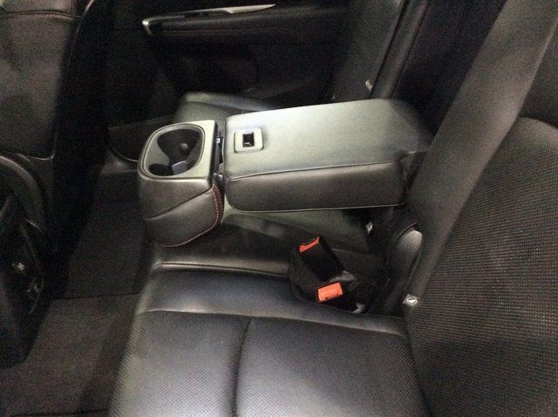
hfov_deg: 56.9
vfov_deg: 44.1
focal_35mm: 32
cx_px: 279
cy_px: 208
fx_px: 515
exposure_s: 1/15
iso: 640
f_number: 2.4
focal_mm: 3.3
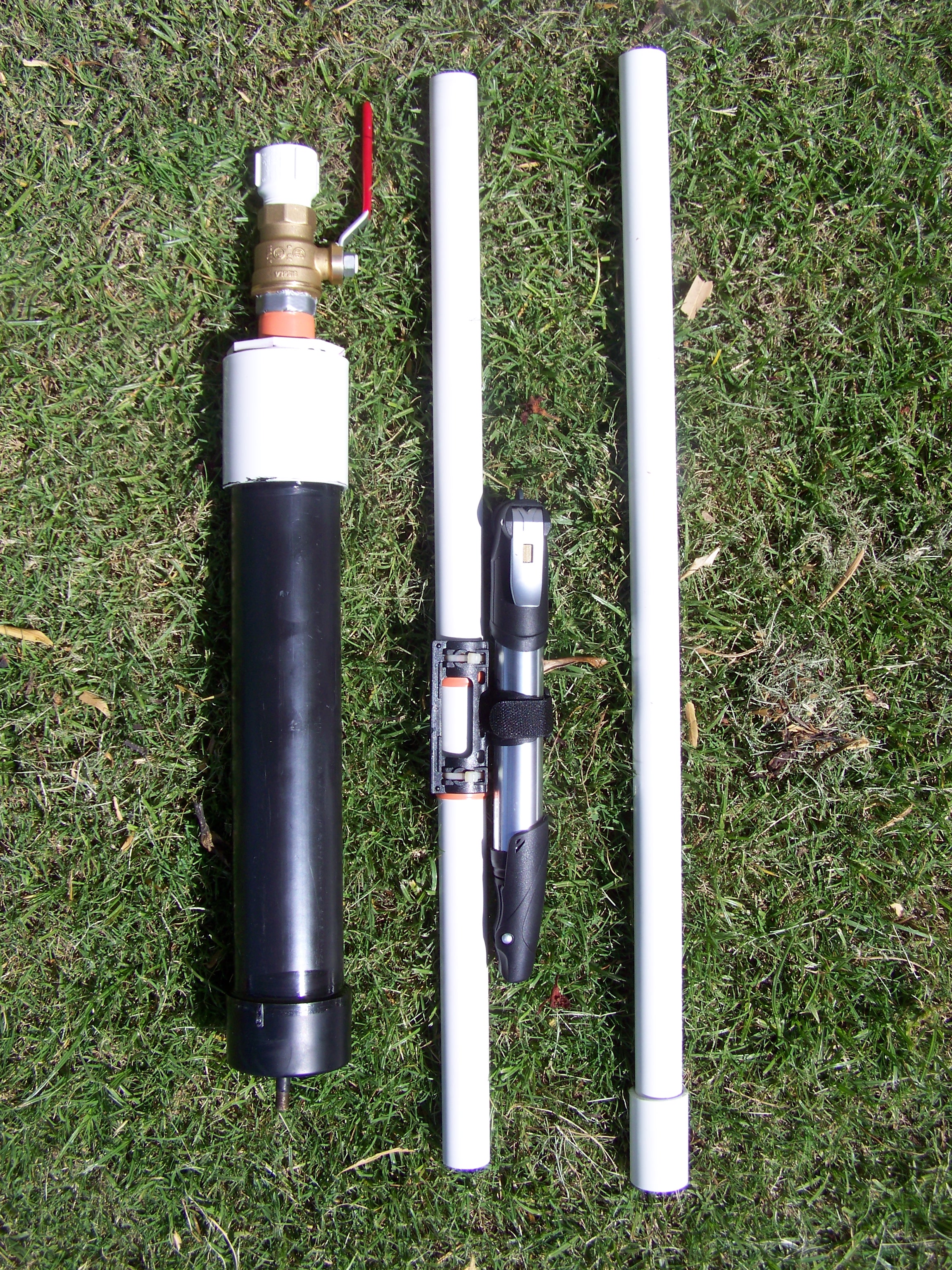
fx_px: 1393
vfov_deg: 49.0
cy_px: 635
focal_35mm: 38
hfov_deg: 37.7
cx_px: 476
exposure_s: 1/640
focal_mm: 6.3
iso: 64
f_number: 4
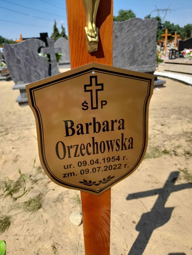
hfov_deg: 54.9
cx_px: 96
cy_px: 128
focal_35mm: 25
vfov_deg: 69.4
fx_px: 185
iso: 20
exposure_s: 1/710
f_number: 2
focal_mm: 4.6
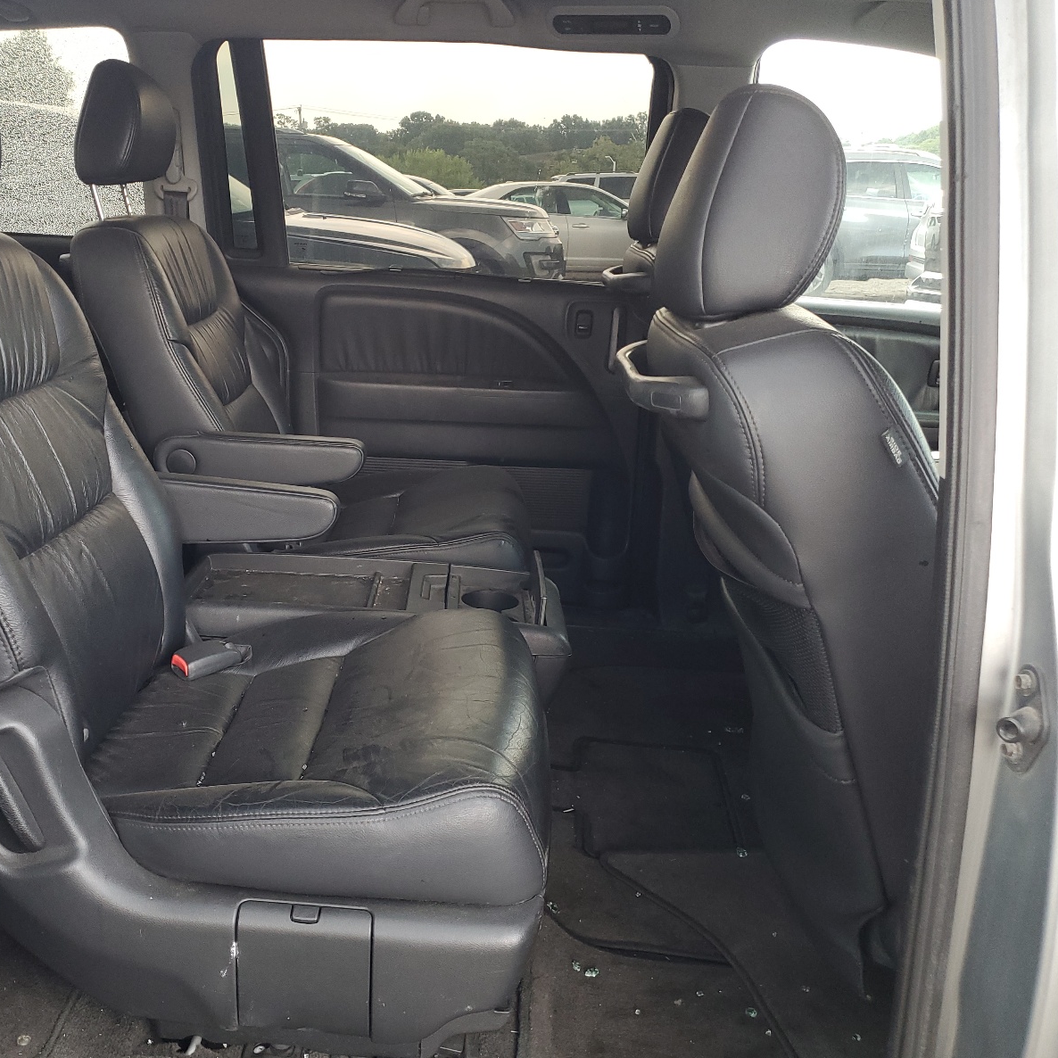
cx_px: 361
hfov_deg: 51.6
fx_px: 1072
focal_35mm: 31
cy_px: 530
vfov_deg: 52.5
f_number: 1.5
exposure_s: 1/120
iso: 92
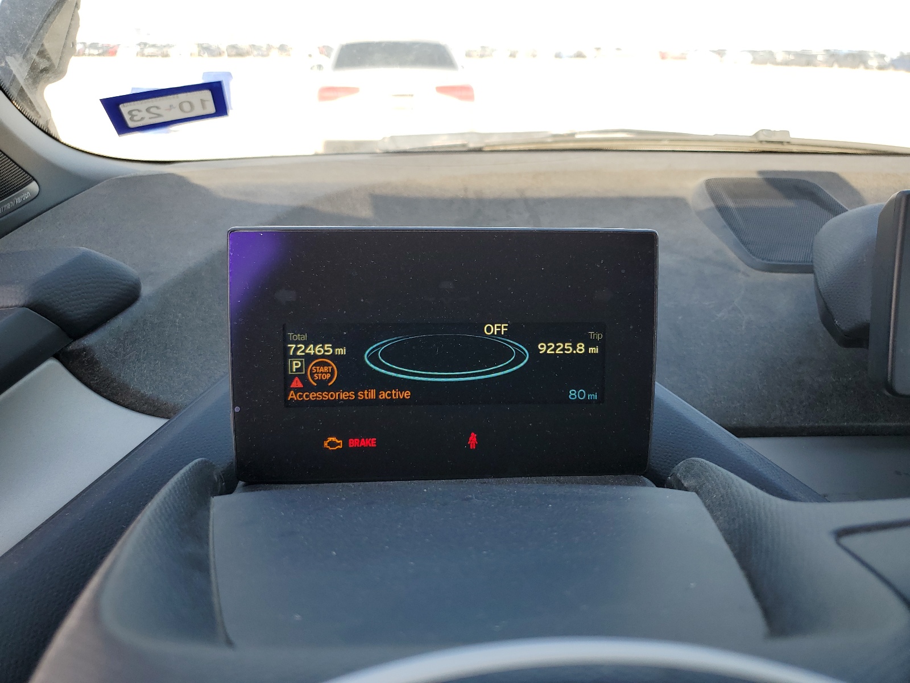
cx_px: 455
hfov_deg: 67.3
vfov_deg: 53.1
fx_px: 683
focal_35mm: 26
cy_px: 342
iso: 50
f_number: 1.5
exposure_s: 1/500
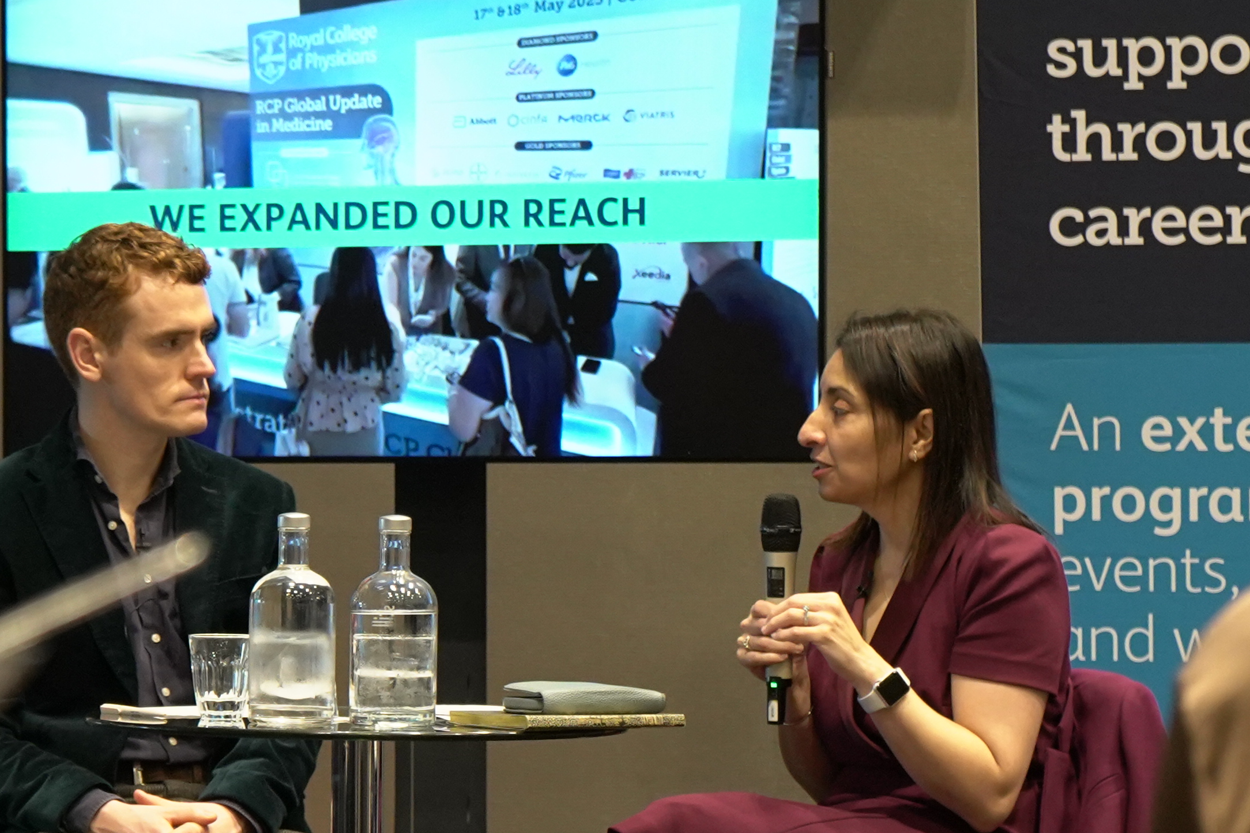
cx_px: 368
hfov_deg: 13.2
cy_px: 736
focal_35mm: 155
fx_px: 5381
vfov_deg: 8.8
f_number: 5
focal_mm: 56
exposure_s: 1/100
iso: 2500
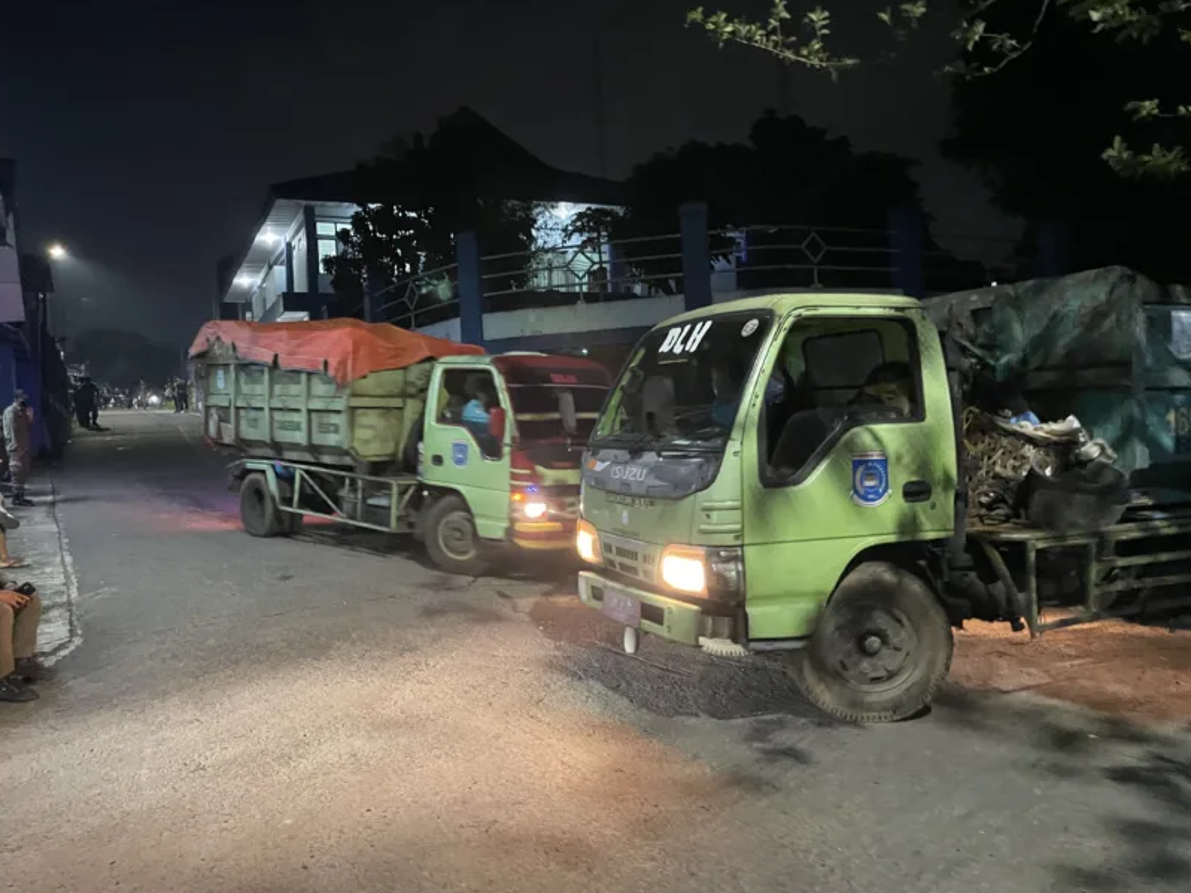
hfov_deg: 63.4
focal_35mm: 28
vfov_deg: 49.7
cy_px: 439
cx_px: 553
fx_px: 963
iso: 640
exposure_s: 1/25
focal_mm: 4.2
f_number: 1.6
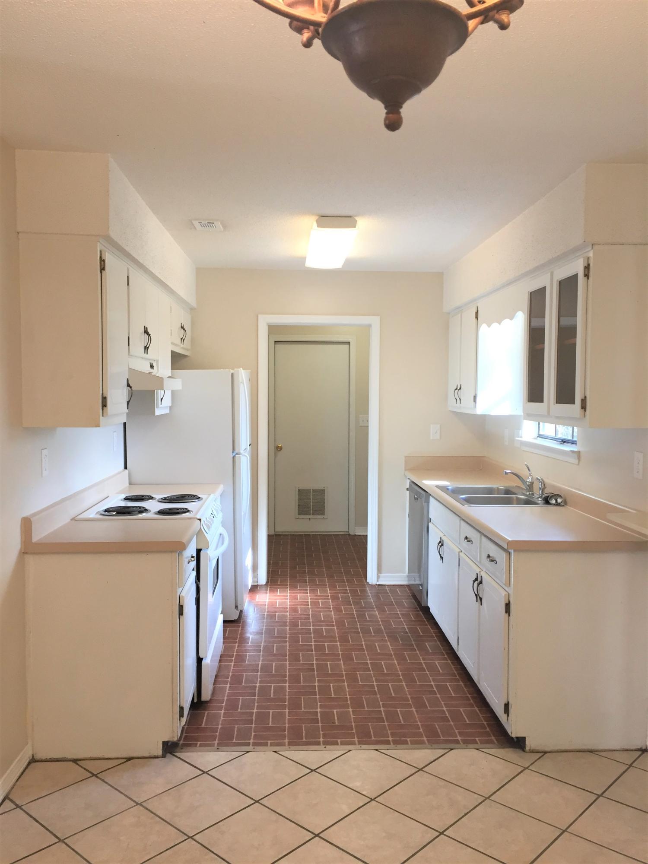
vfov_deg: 61.7
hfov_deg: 48.2
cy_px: 432
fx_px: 724
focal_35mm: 29
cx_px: 324
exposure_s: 1/30
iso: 32
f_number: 2.2
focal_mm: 4.15
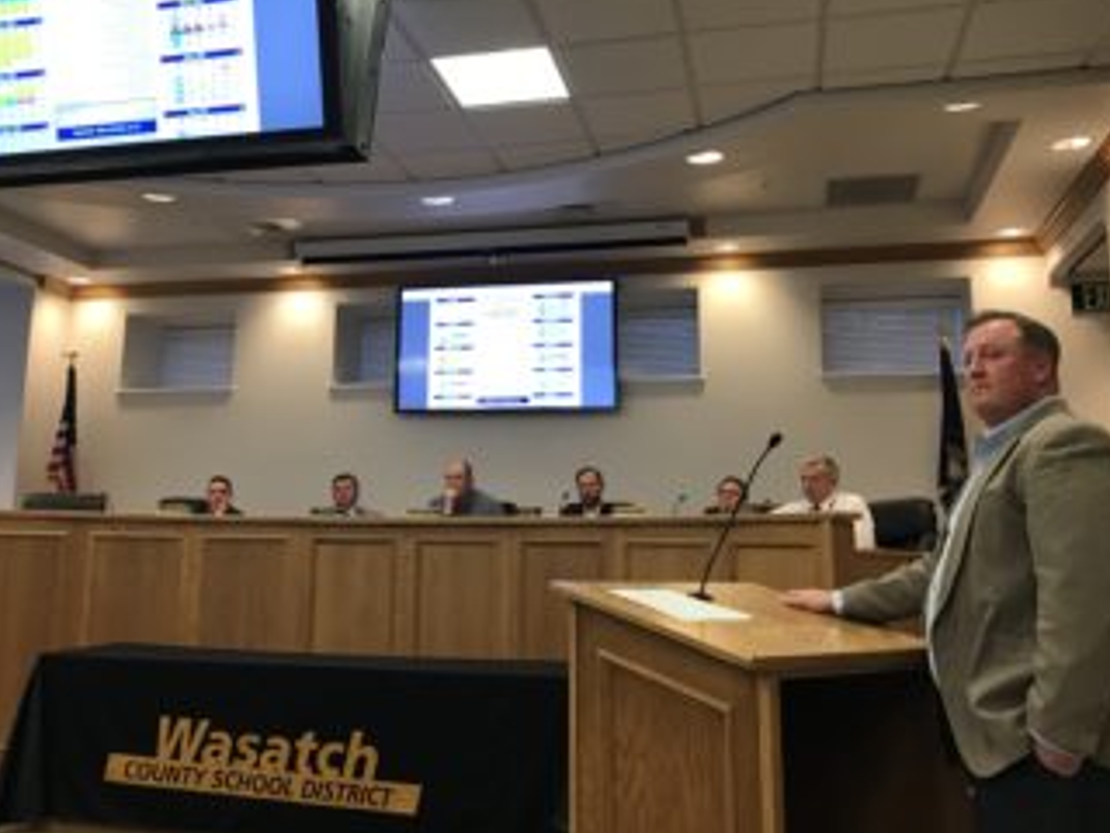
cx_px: 489
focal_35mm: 35
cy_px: 330
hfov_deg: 52.5
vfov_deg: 40.5
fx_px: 1122
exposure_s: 1/30
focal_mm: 3.99
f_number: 1.8
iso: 32
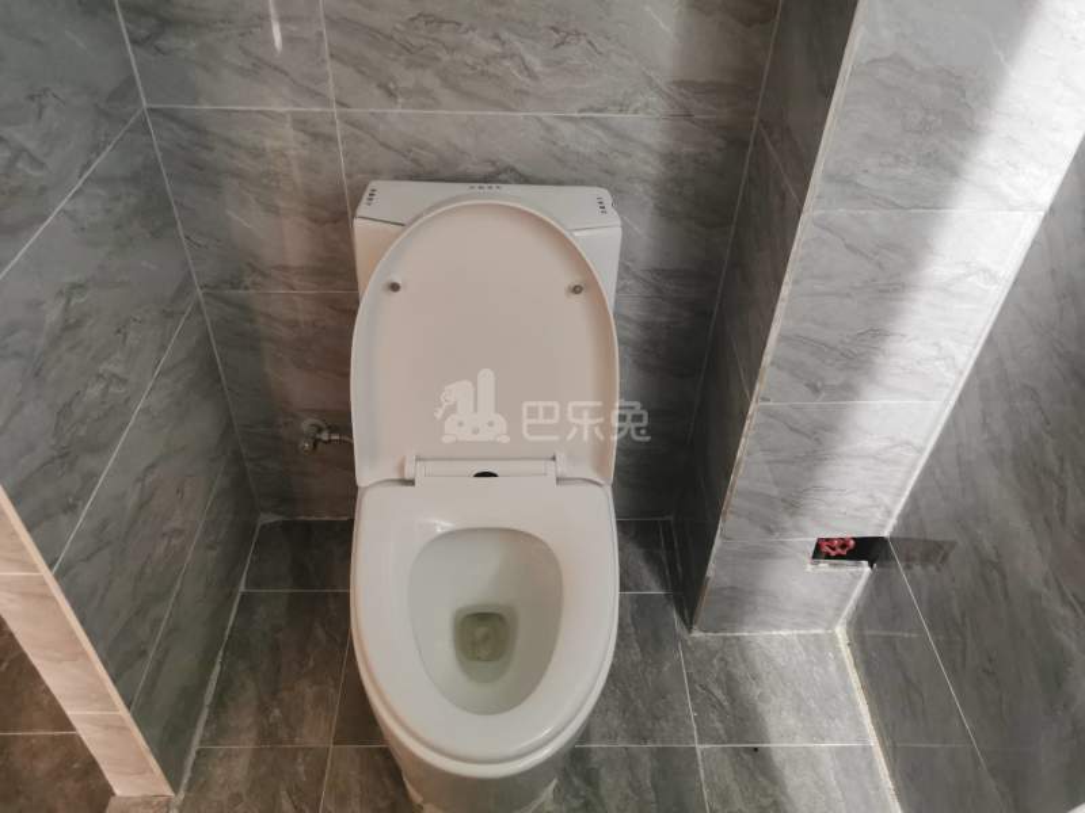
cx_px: 542
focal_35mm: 27
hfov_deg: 65.3
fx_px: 846
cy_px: 406
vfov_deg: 51.4
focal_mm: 5.58
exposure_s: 1/33.3
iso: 500
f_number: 1.8
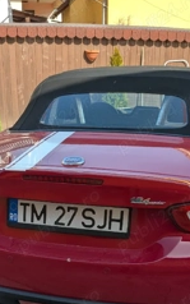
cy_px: 236
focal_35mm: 48
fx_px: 397
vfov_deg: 40.4
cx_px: 84
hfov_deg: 26.9
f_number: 1.73
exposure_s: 1/769
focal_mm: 4.38
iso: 42
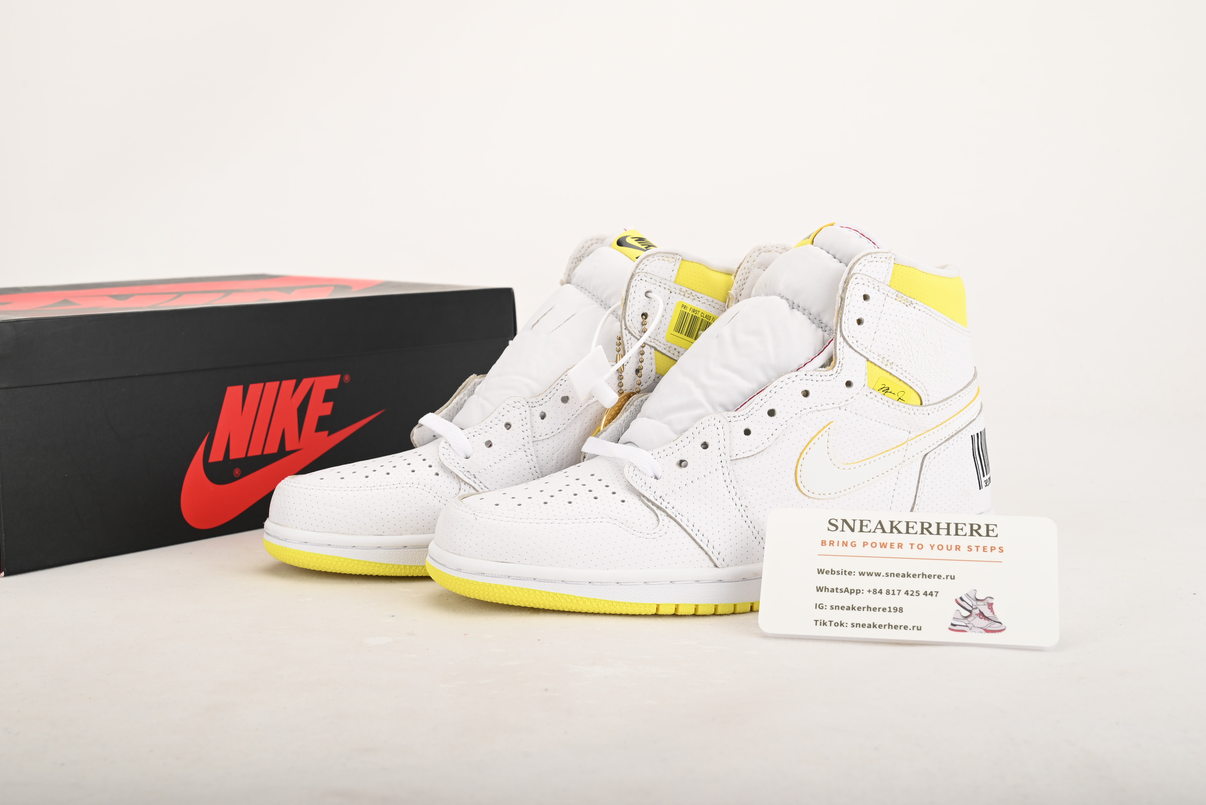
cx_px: 603
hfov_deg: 39.6
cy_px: 402
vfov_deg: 27.0
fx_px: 1676
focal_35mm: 50
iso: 100
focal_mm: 50
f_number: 11
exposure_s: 1/200
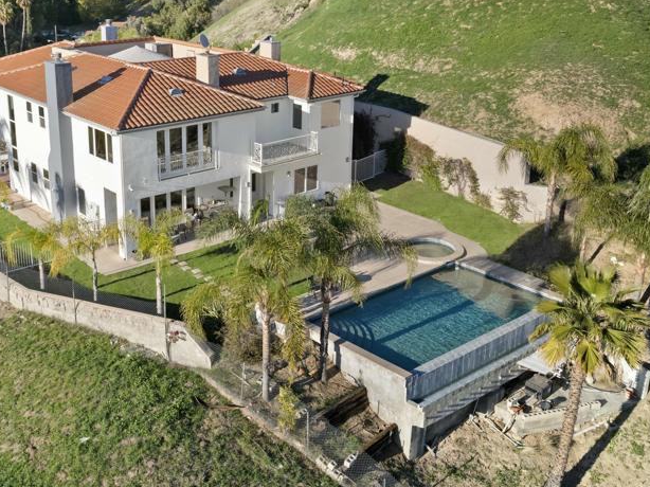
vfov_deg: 35.6
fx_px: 751
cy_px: 165
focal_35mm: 40
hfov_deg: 46.5
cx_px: 254
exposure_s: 1/640
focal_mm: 12.29
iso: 110
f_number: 2.8
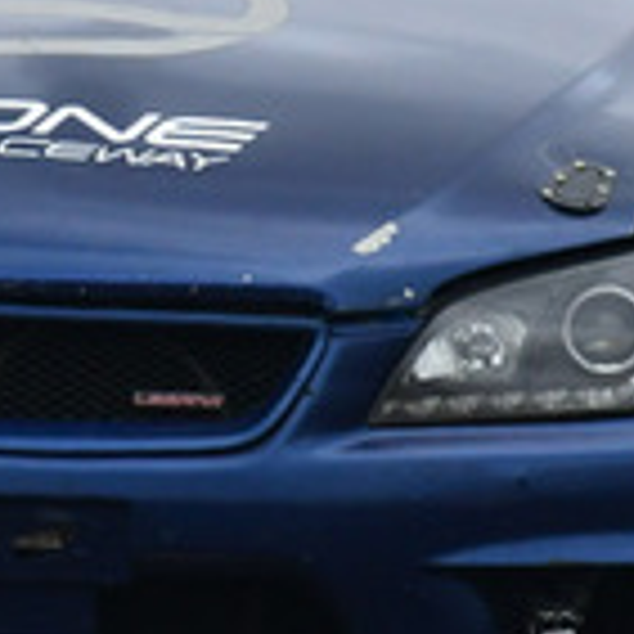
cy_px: -144
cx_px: 9
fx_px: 74970
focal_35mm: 3618
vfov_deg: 0.5
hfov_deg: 0.5
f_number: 11
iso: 1000
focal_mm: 500
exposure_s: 1/640
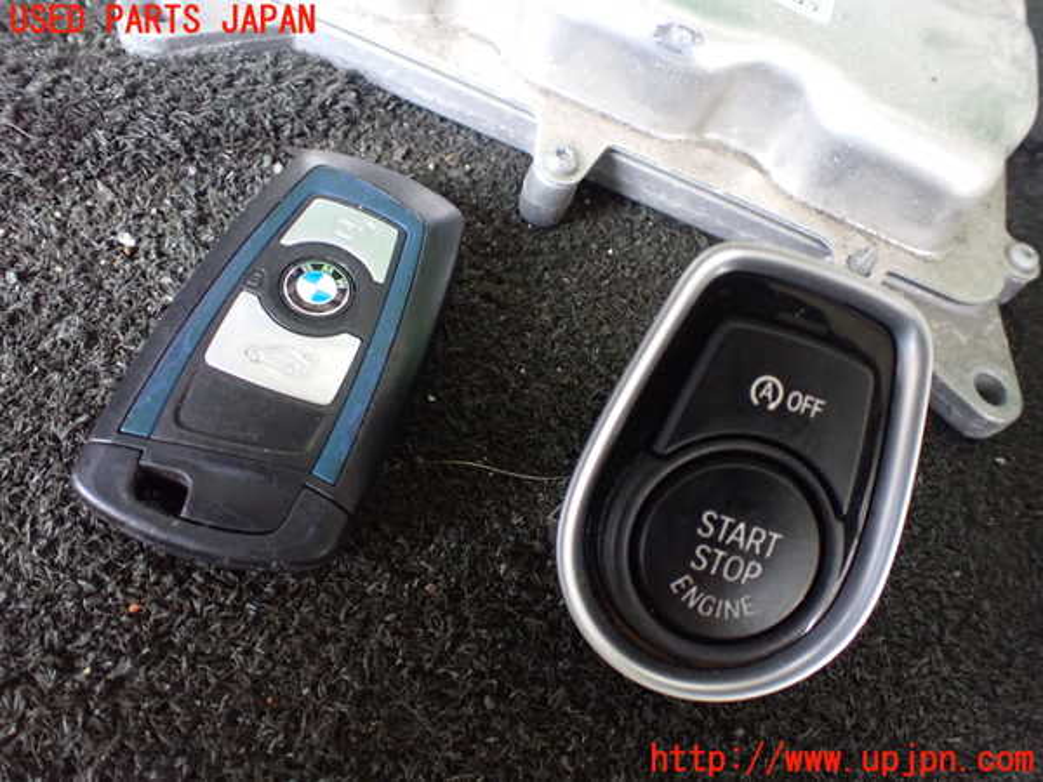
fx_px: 904
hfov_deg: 60.0
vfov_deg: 46.8
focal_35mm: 30
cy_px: 391
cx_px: 522
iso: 1250
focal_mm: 5.4
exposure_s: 1/30
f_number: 2.3
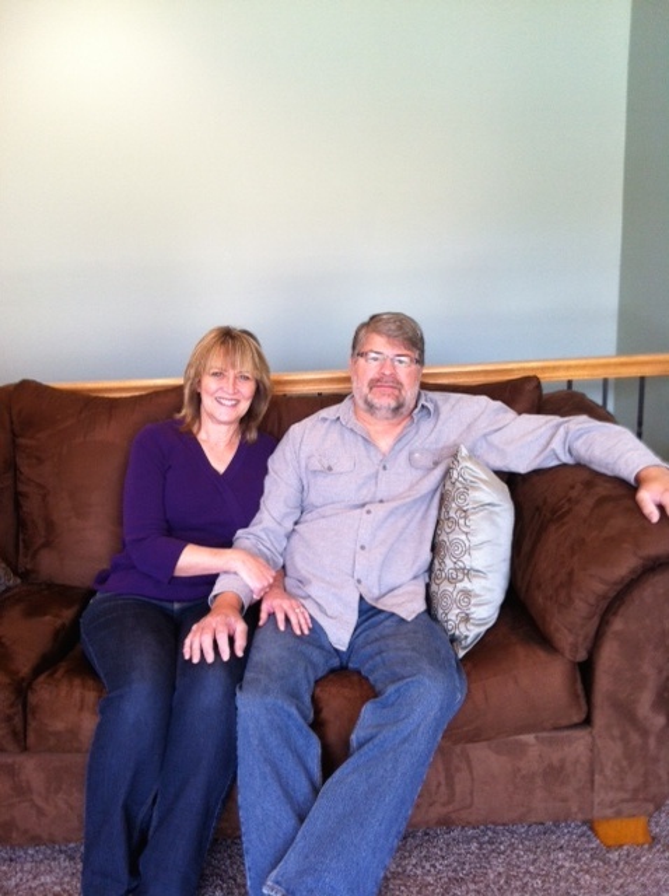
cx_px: 334
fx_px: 904
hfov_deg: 40.6
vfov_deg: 52.7
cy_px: 448
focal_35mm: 35
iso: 80
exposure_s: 1/17
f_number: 2.8
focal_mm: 3.85
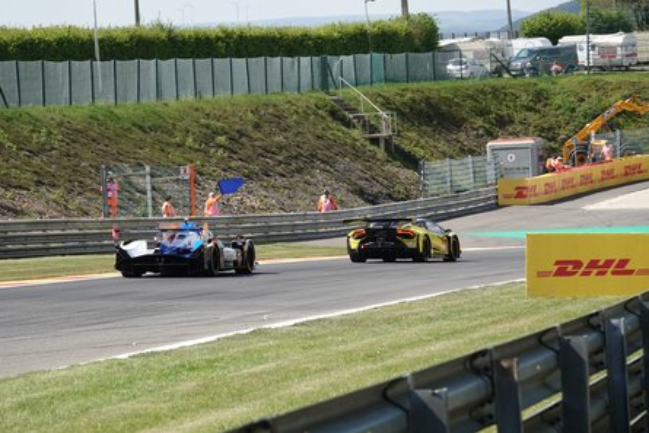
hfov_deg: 11.1
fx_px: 3354
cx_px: 325
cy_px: 216
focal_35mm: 186
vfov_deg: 7.4
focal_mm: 67.46
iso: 160
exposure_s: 1/800
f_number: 4
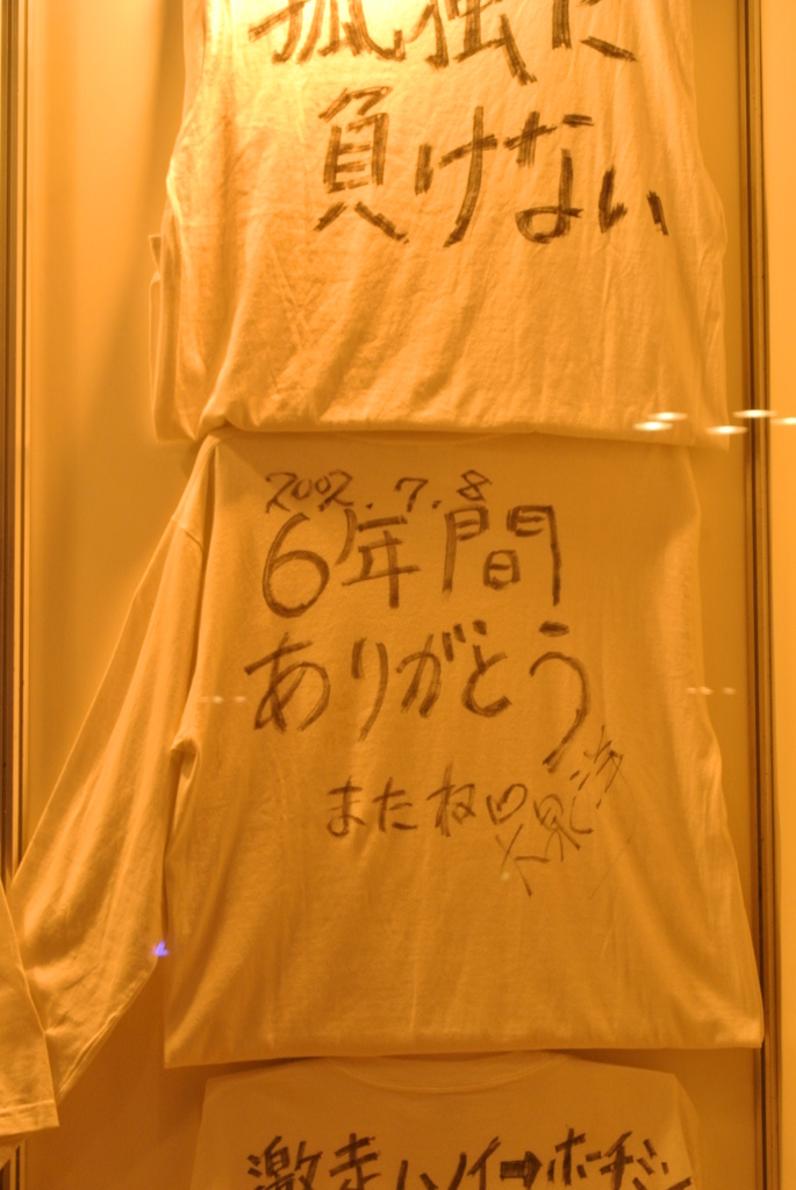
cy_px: 595
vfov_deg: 25.0
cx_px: 398
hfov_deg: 16.9
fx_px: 2680
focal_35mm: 81
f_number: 5.6
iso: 500
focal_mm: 30
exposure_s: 1/30
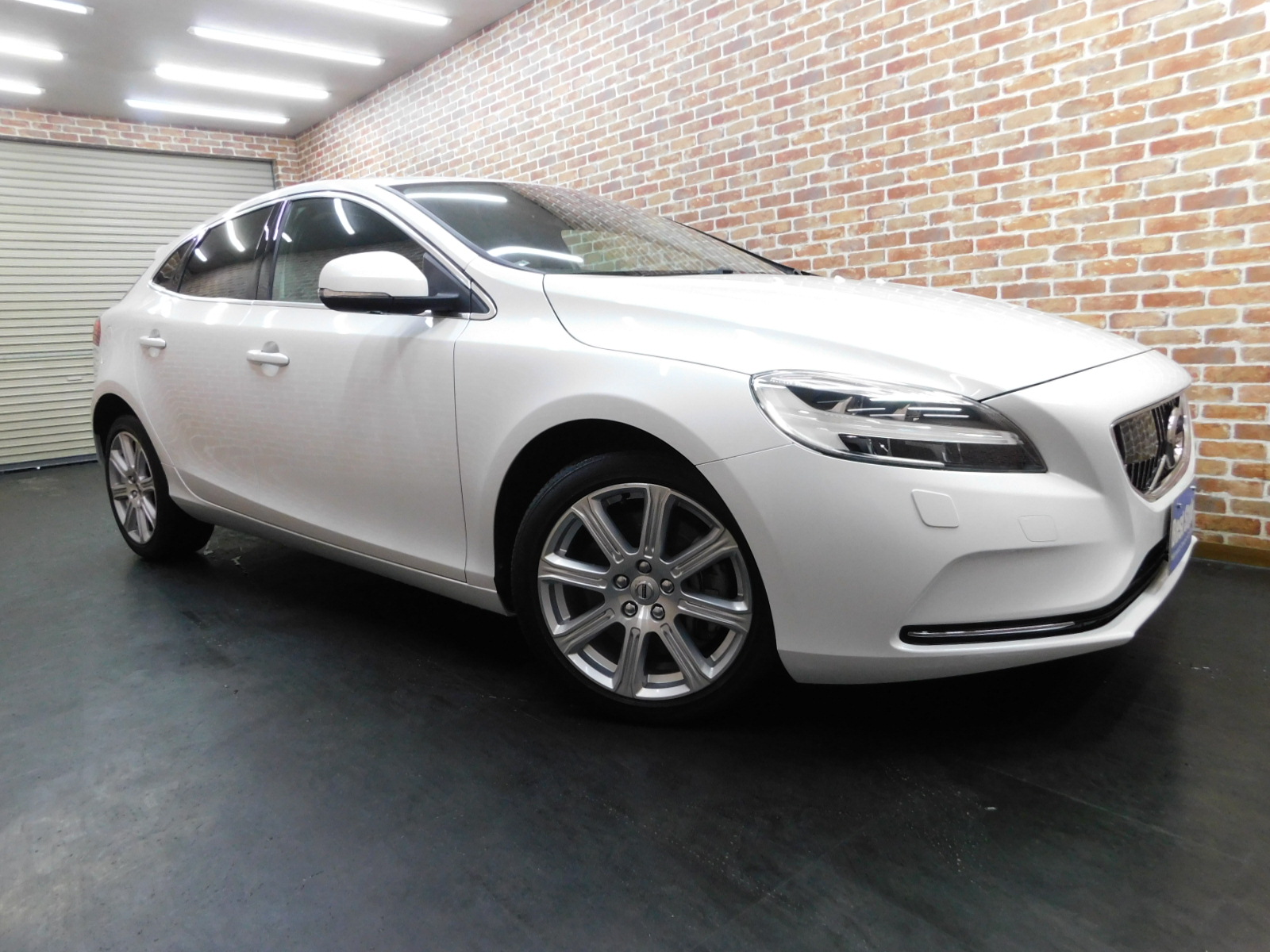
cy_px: 476
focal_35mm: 23
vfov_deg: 58.9
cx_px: 635
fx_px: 844
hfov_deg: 73.9
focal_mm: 4
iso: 320
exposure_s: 1/30
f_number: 3
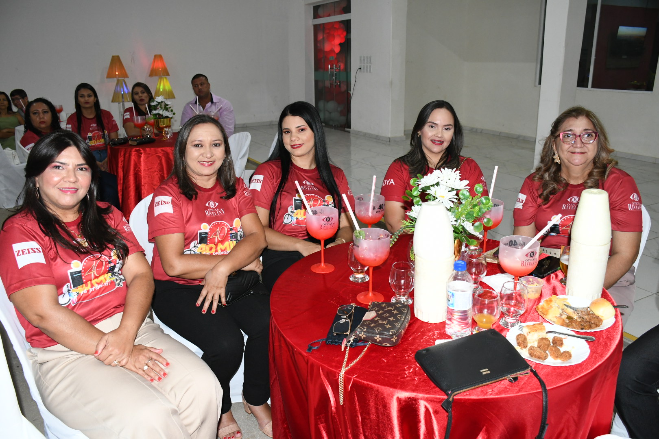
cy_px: 220
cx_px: 330
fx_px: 494
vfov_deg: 47.9
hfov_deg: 67.4
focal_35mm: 27
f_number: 5
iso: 1600
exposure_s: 1/125
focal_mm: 18
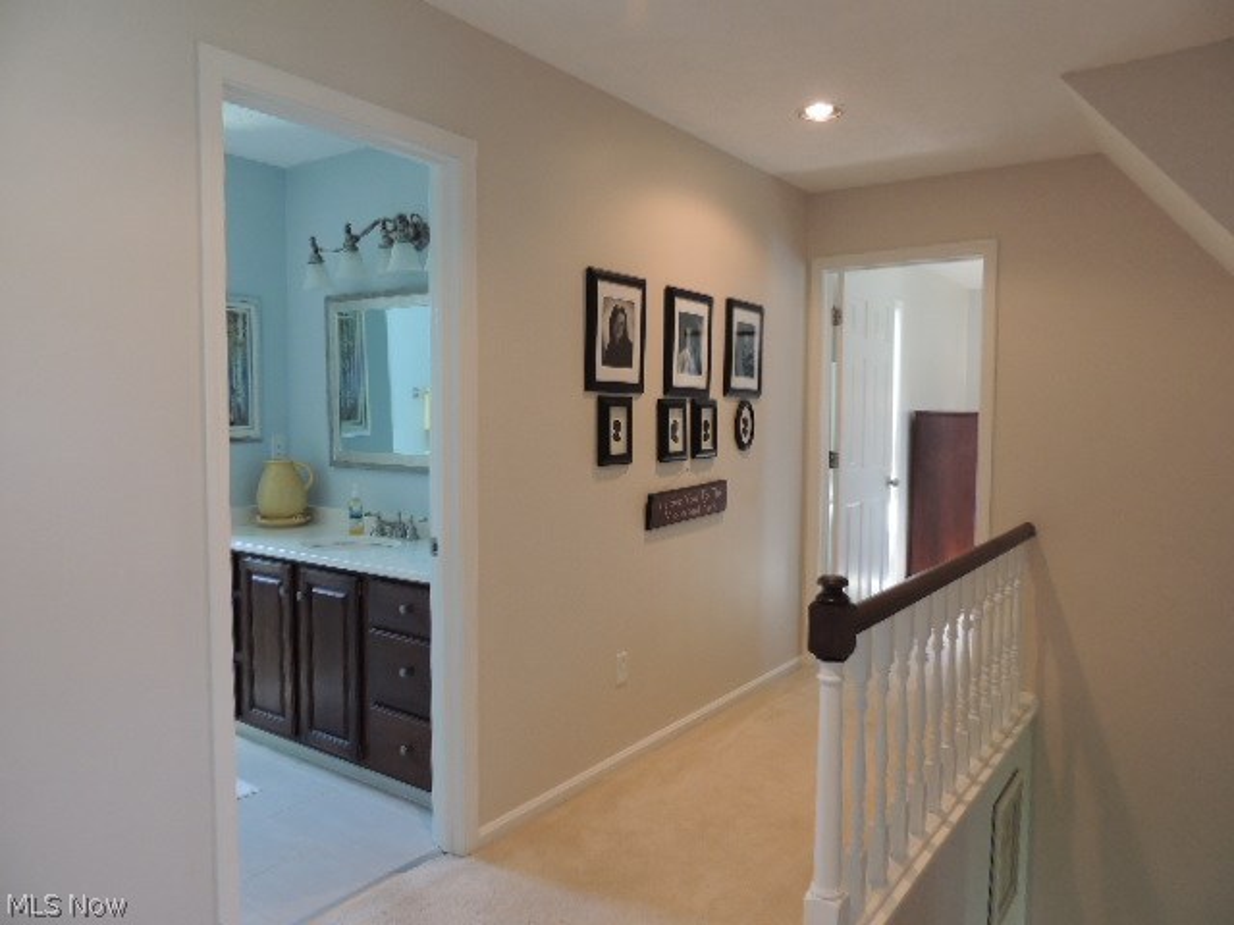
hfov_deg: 71.6
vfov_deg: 56.8
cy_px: 462
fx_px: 856
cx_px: 617
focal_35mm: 24
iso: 200
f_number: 3
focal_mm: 4.3
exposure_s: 1/30
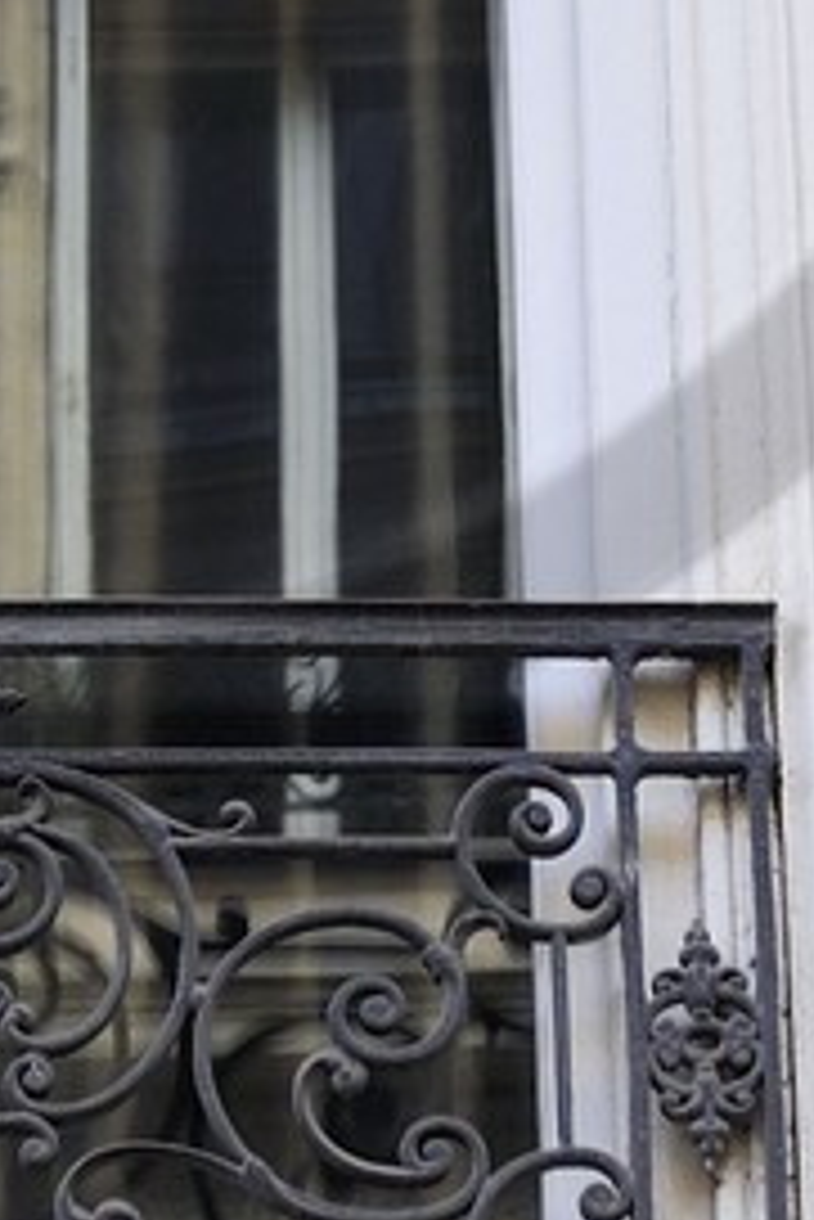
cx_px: -126
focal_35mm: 283
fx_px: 9585
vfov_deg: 7.2
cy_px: -581
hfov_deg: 4.8
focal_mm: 48
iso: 200
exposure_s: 1/160
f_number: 4
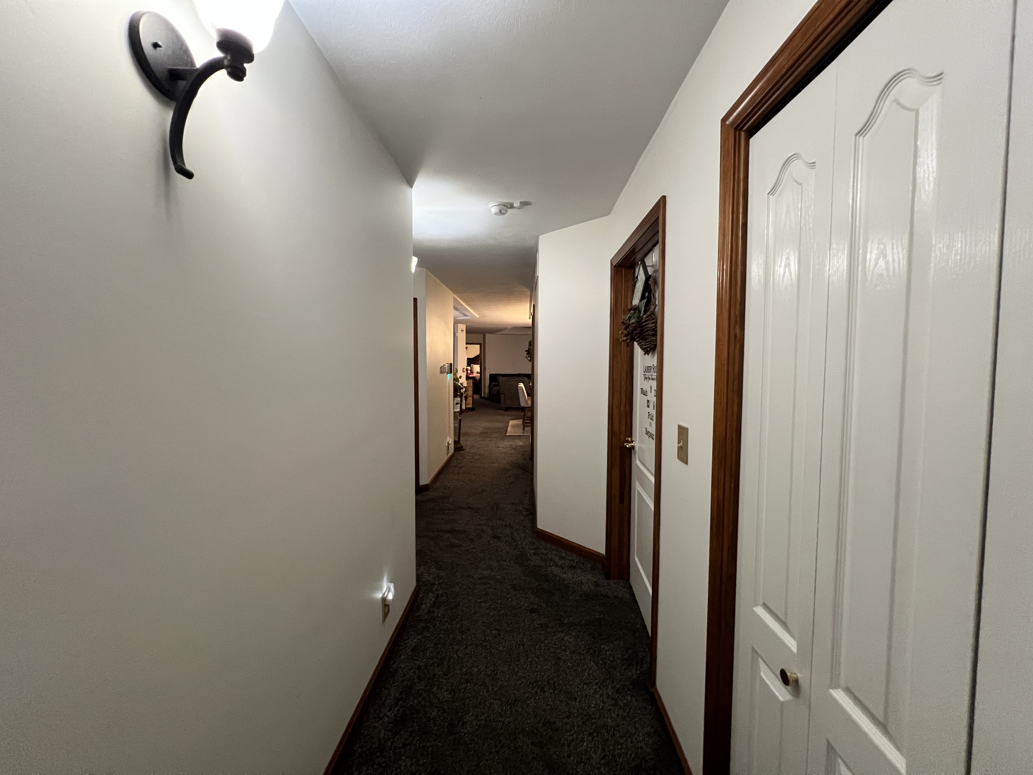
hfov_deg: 106.2
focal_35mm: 13
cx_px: 516
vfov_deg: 89.9
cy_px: 388
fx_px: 388
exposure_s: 1/60
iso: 400
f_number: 1.8
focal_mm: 1.57
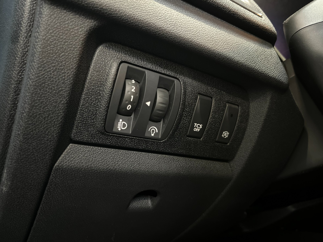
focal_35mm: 26
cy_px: 121
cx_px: 162
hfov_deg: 67.3
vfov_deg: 53.1
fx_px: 243
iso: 1000
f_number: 1.6
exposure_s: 1/14
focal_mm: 5.1
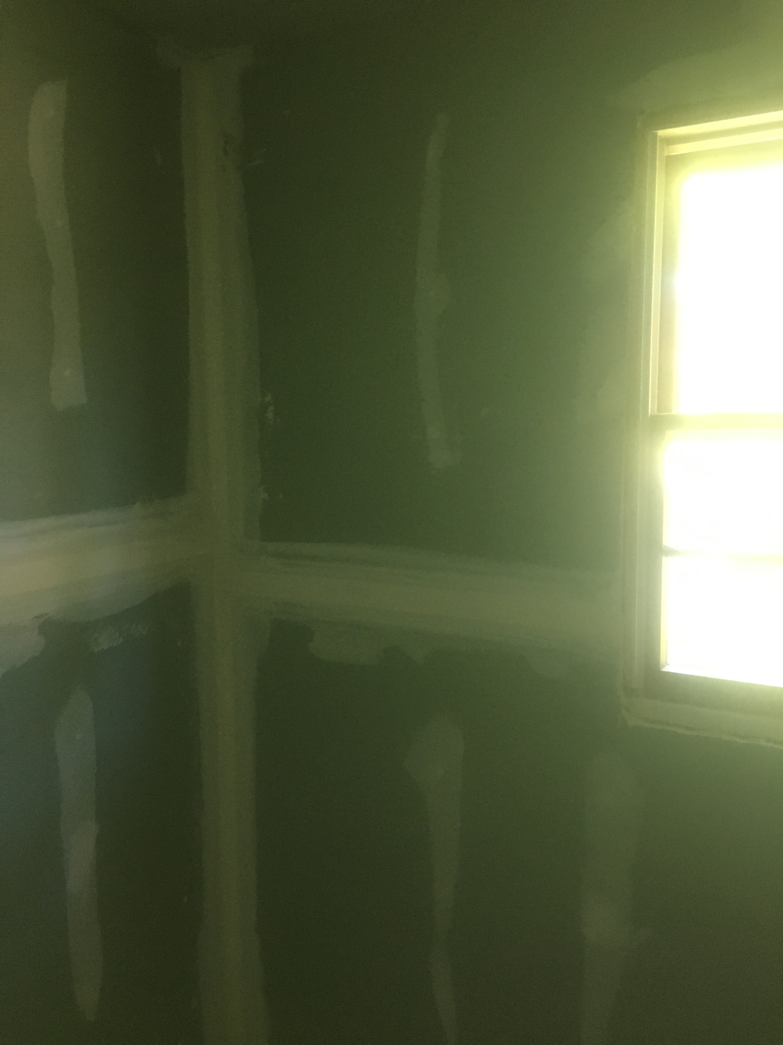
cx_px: 392
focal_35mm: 29
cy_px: 522
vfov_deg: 61.7
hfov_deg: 48.2
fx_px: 875
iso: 200
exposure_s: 1/24
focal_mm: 4.15
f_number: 2.2
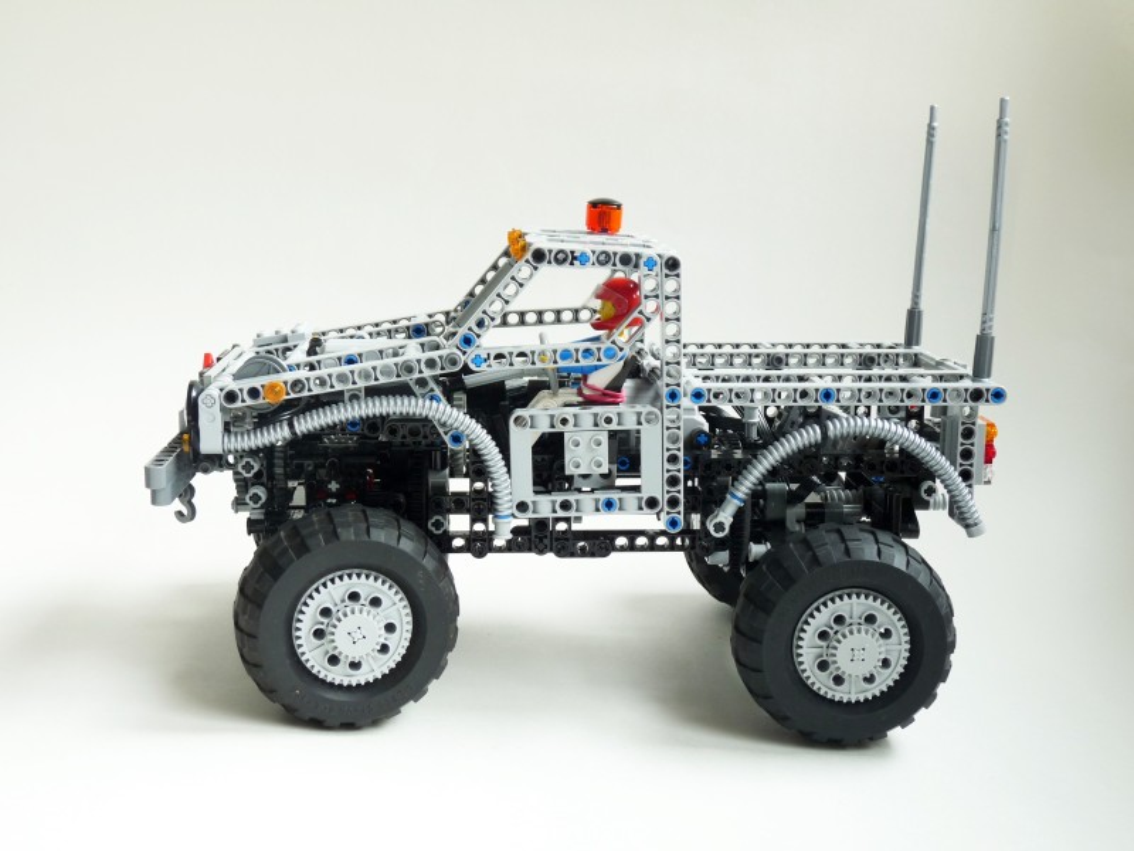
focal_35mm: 48
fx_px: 1572
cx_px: 567
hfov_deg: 39.7
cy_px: 426
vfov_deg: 30.3
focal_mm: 8.5
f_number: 4
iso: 100
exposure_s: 1/13
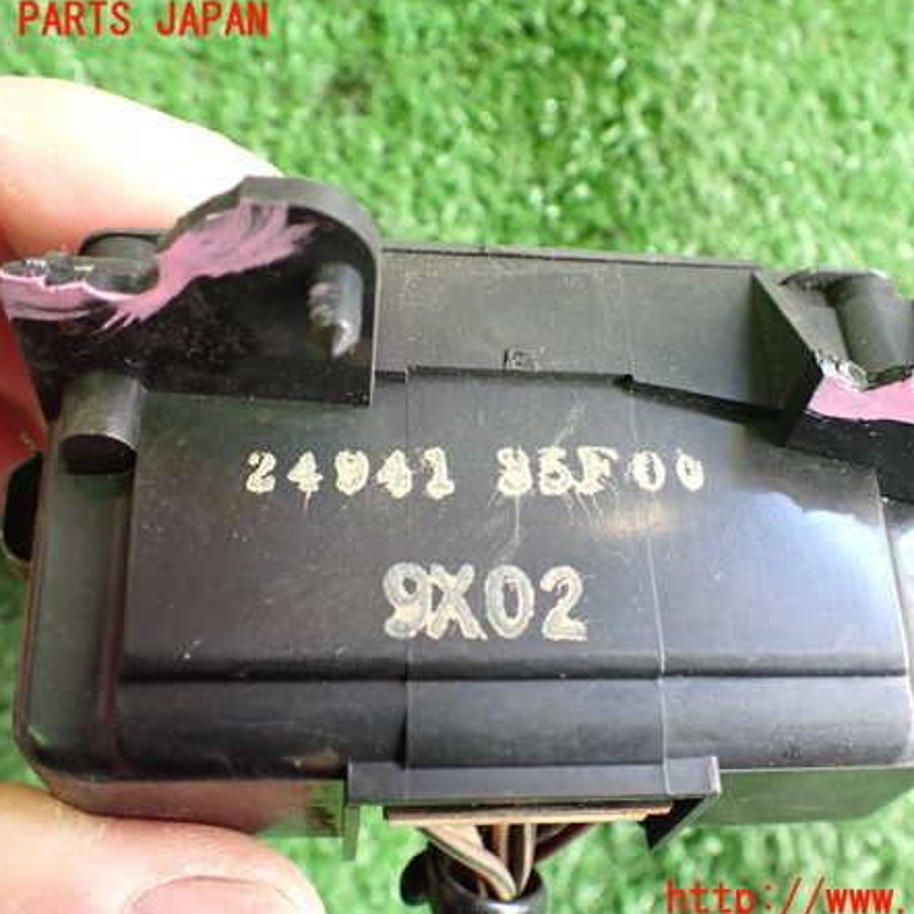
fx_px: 1075
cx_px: 513
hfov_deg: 46.0
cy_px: 461
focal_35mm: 36
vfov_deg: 46.0
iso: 800
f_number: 2.3
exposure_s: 1/50
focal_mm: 5.4
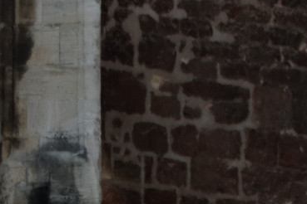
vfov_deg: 1.2
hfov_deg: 1.8
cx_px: -14
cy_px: 506
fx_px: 9550
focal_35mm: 1120
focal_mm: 135
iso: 400
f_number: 8
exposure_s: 1/250
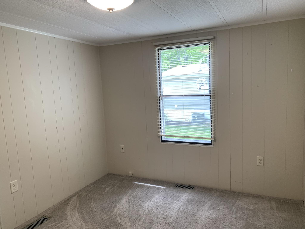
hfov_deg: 67.3
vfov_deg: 53.1
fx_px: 229
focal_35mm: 26
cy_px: 114
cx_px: 152
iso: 64
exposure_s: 1/120
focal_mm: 4.25
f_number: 1.8
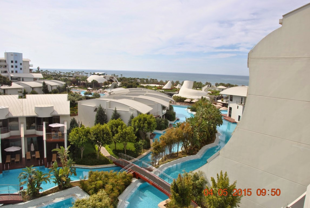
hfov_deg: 67.3
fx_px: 233
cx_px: 155
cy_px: 104
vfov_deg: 48.1
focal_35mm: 27
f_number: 10
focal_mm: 18
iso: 100
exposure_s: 1/200
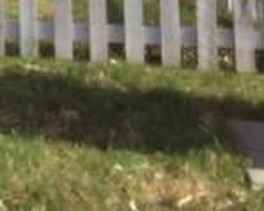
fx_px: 1273
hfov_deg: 10.1
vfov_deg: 8.8
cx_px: -397
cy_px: -257
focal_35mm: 163
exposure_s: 1/1031
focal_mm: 3.3
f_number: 2.4
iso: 25
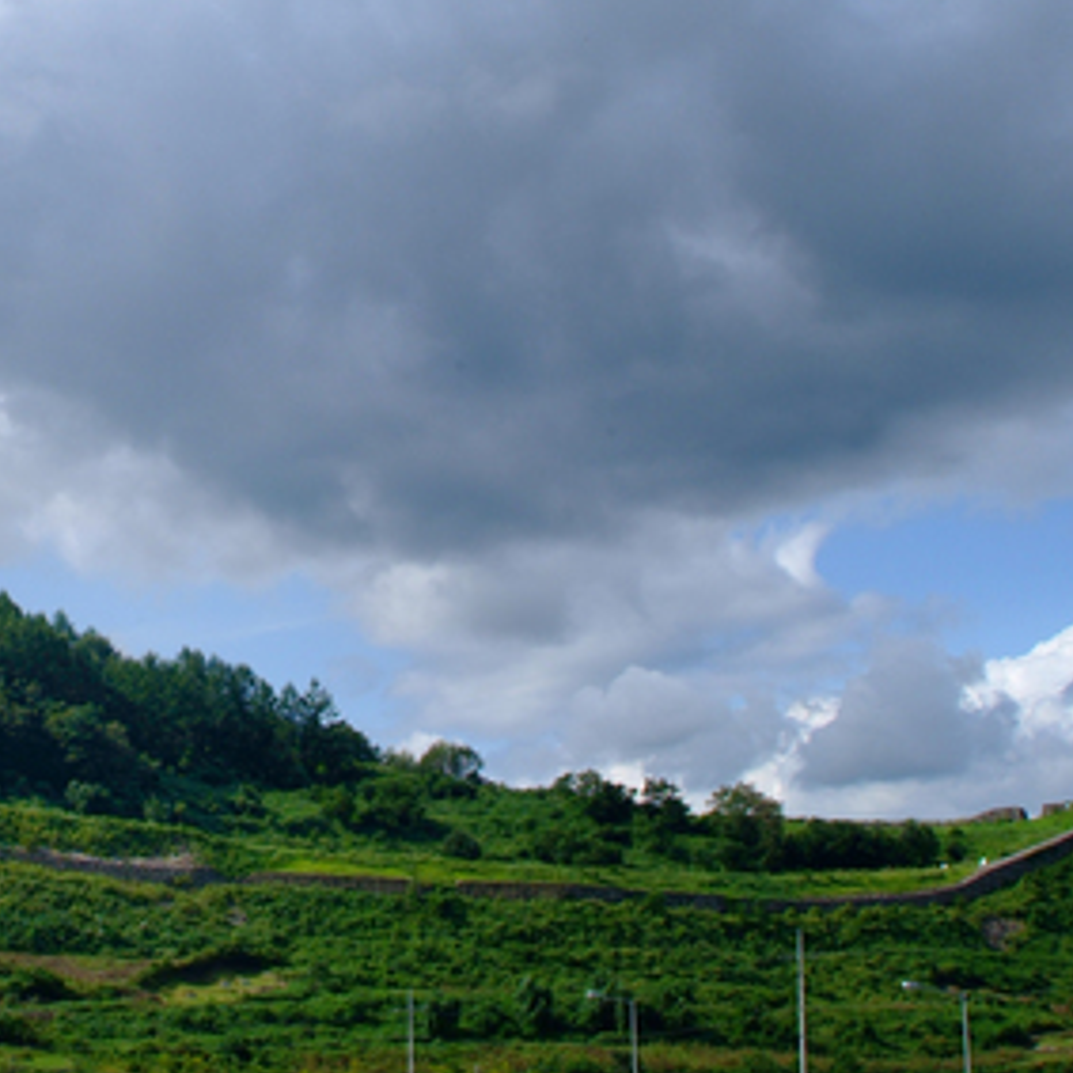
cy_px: 493
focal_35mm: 63
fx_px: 2209
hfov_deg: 26.6
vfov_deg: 27.3
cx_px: 157
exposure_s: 1/125
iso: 100
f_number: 13
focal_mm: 20
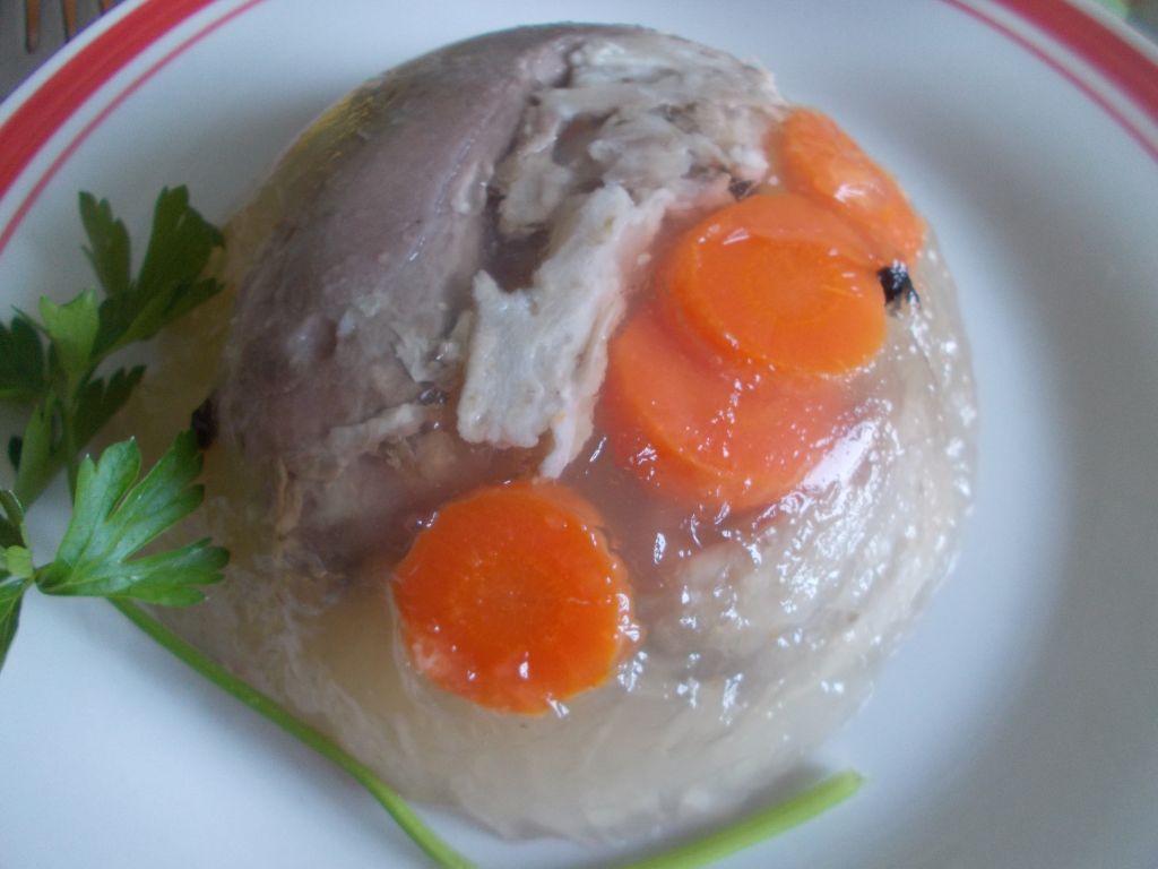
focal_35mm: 26
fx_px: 870
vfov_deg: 53.1
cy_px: 434
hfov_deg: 67.3
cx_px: 579
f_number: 3.2
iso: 200
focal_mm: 4.6
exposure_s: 1/25
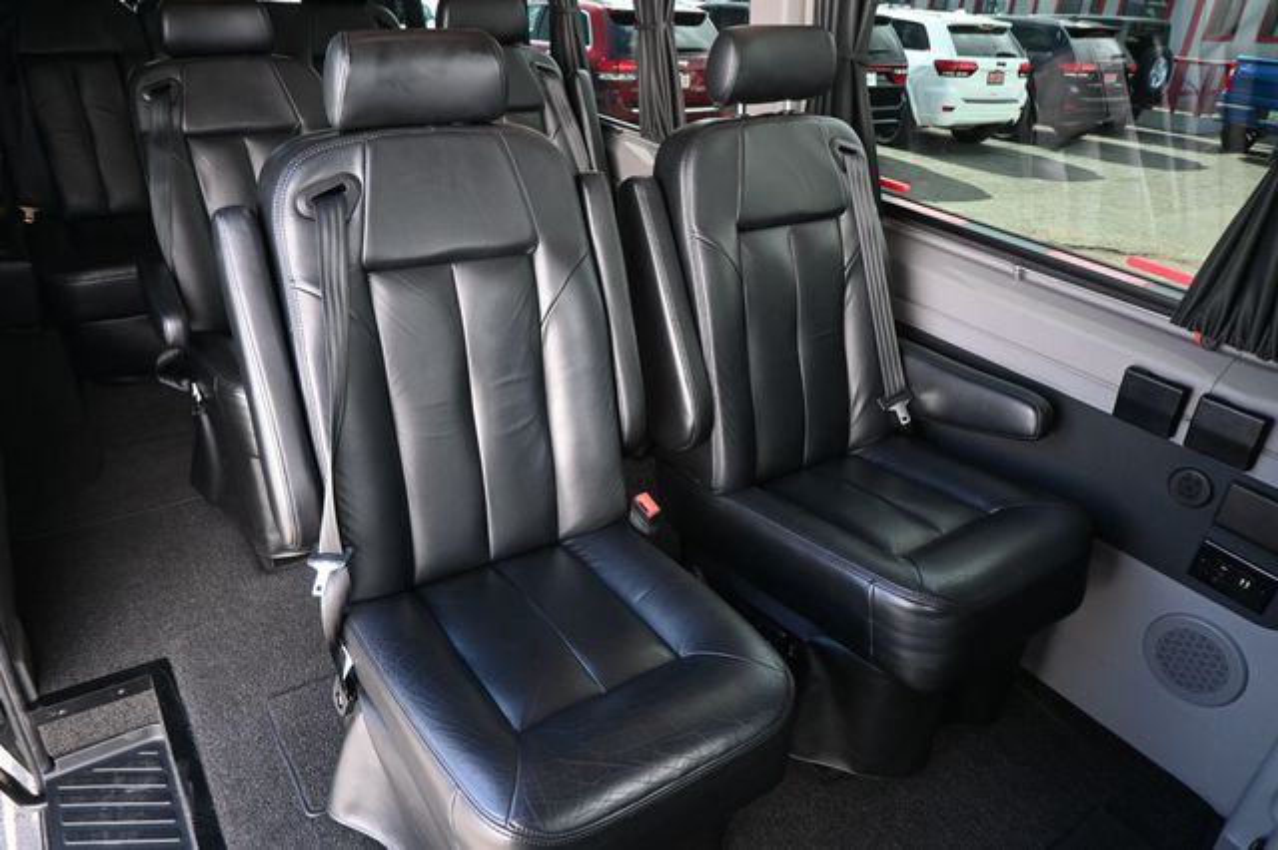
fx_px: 852
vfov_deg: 53.1
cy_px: 425
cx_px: 639
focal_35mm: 24
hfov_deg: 73.8
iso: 640
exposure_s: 1/125
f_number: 3.5
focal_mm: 16
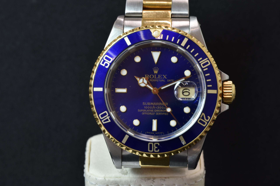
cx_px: 140
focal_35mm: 135
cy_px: 93
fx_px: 1050
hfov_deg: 15.2
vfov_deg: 10.2
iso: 100
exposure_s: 1/2.5
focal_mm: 90
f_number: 18
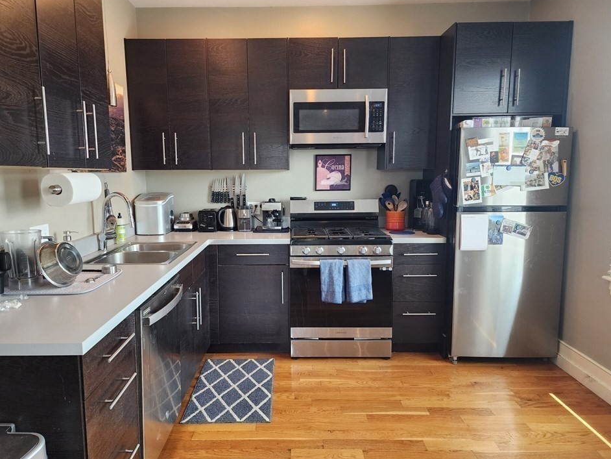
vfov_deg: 54.9
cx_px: 291
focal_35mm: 25
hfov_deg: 69.3
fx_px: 441
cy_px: 230
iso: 320
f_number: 1.8
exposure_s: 1/120
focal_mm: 6.4
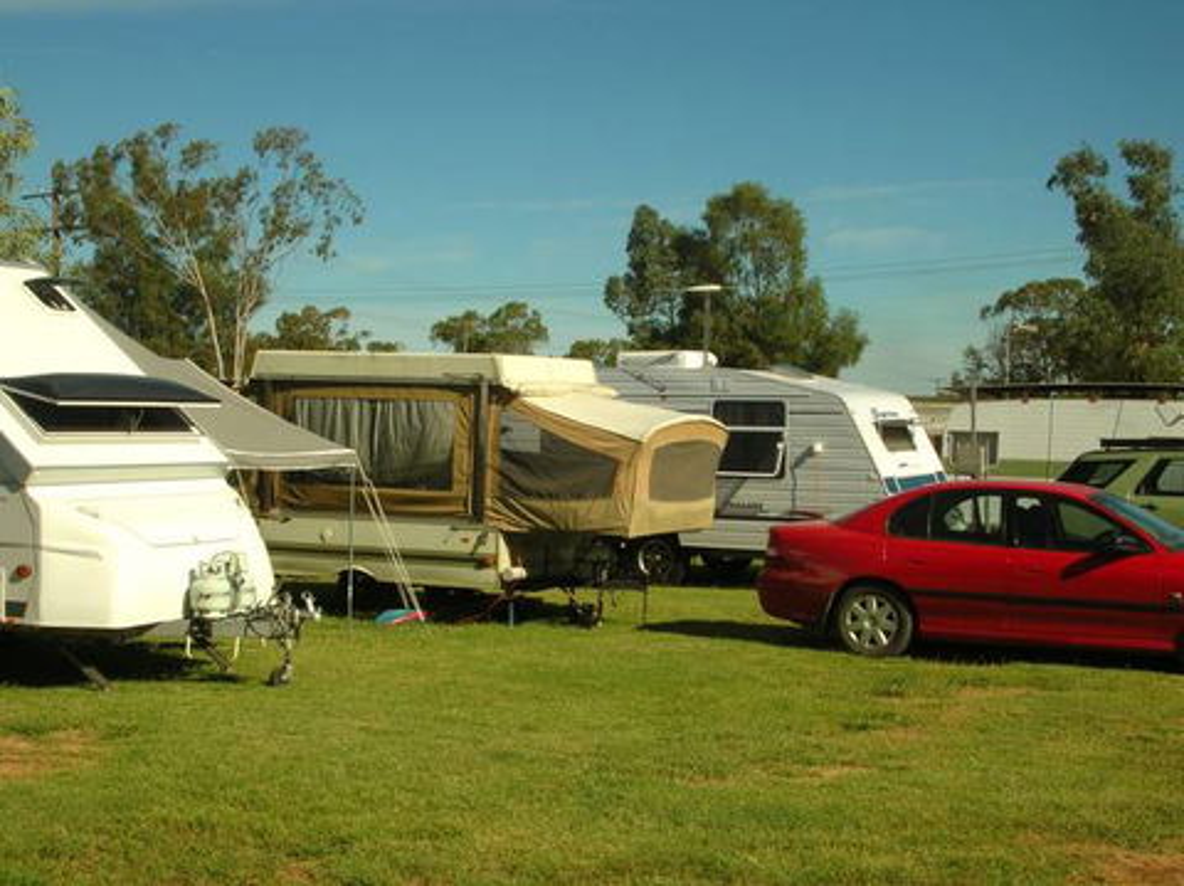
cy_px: 443
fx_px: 1743
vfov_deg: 28.5
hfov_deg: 37.5
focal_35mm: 51
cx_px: 592
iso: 50
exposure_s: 1/430
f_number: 6.6
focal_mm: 8.5
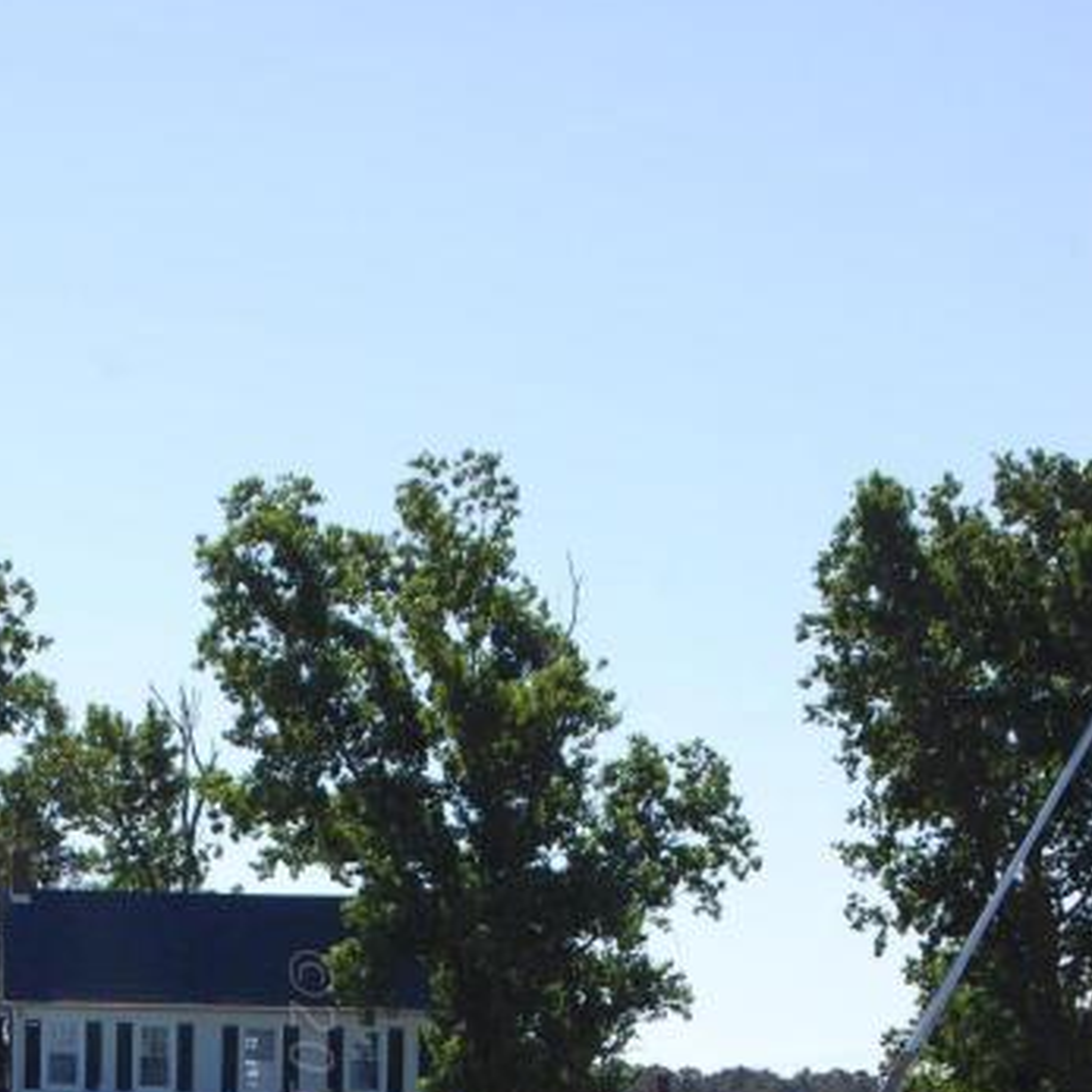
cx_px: 312
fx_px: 5530
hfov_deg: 11.3
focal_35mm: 155
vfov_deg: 11.1
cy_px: 1188
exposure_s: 1/320
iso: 200
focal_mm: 55
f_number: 9
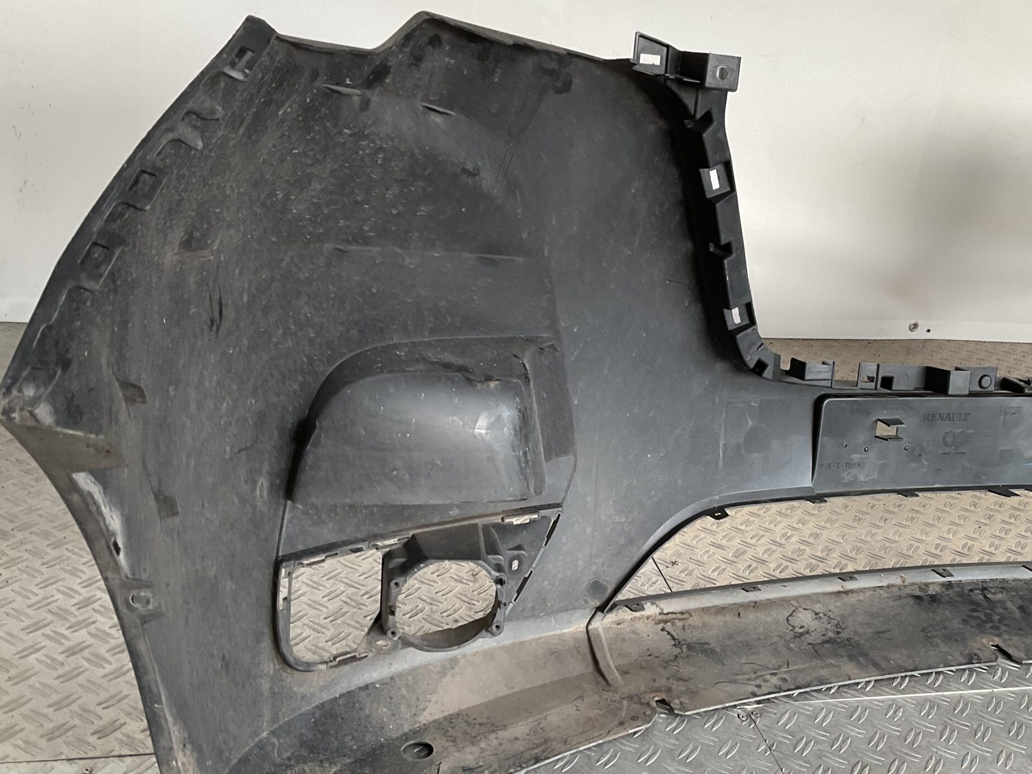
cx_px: 656
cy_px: 465
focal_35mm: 40
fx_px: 1193
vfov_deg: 35.8
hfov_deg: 46.3
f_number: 1.8
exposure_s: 1/50
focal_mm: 3
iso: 50
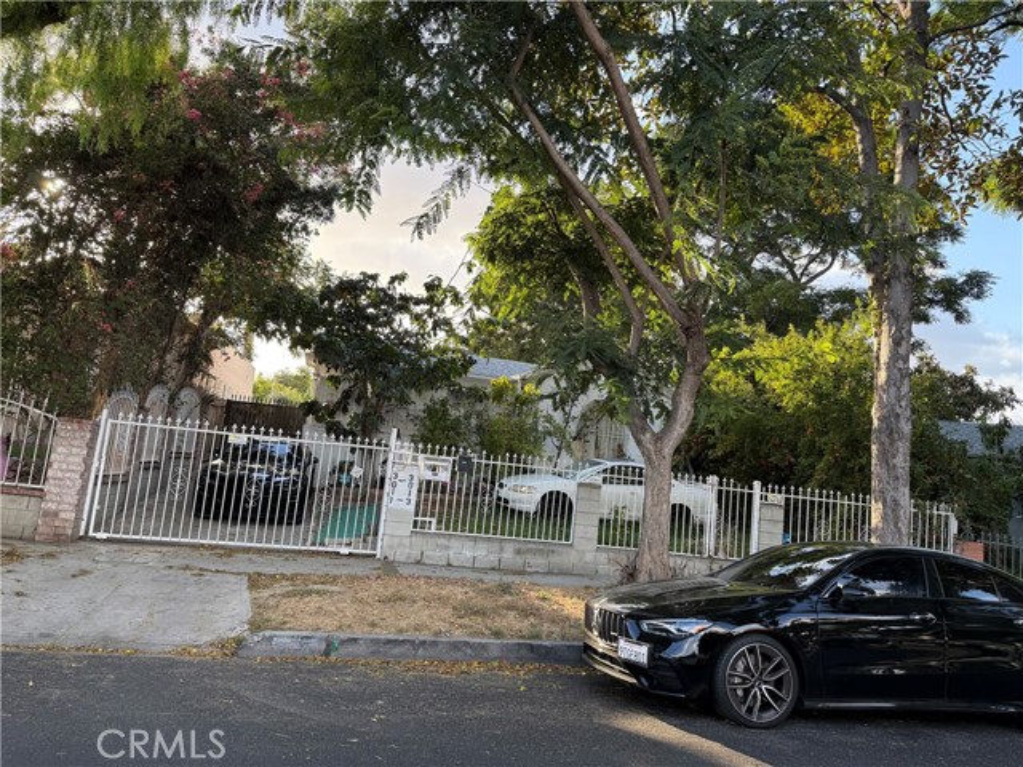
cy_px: 384
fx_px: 709
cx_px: 512
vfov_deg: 56.8
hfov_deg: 71.6
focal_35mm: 24
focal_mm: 6.76
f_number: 1.78
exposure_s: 1/377
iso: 100
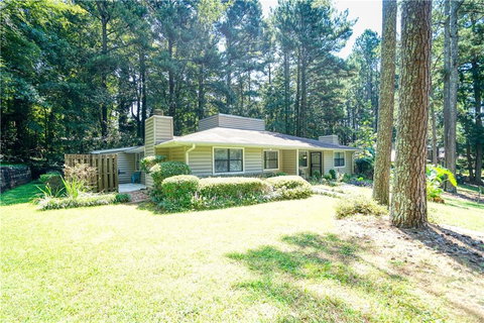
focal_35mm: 16
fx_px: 215
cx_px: 242
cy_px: 162
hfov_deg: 96.7
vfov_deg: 73.7
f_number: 4
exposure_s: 1/80
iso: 100
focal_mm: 16
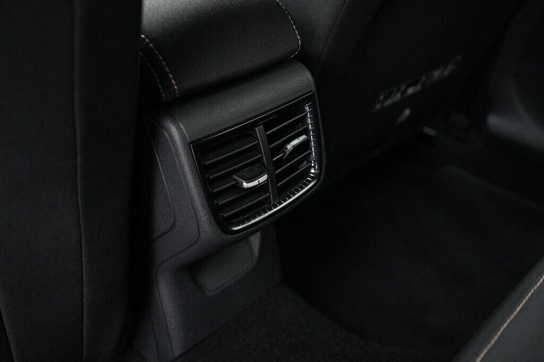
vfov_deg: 36.8
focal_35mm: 36
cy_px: 181
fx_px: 544
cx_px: 272
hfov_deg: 53.2
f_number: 2.8
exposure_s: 1/320
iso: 6400
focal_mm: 24
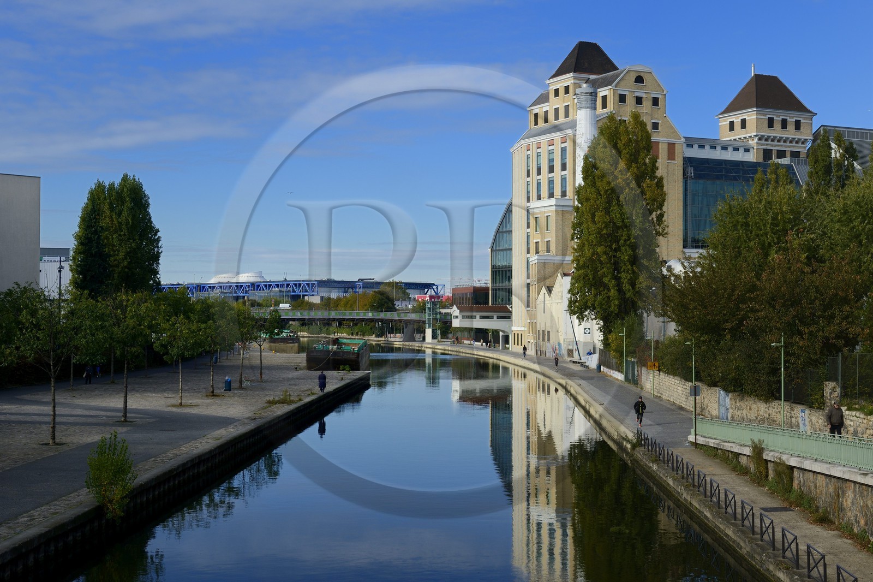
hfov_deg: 41.1
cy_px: 291
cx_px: 436
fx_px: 1164
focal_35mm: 48
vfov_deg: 28.1
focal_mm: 48
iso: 200
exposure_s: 1/320
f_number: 10
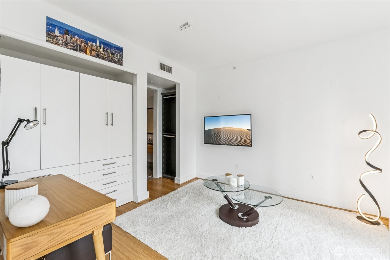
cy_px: 130
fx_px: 162
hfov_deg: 100.4
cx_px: 195
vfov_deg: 77.3
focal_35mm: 15
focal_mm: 10
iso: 250
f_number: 9
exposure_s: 1/15
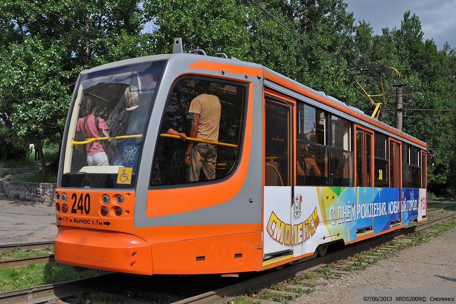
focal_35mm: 27
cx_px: 228
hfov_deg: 67.4
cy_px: 152
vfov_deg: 47.9
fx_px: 342
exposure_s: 1/1250
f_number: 5.6
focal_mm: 18
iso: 200
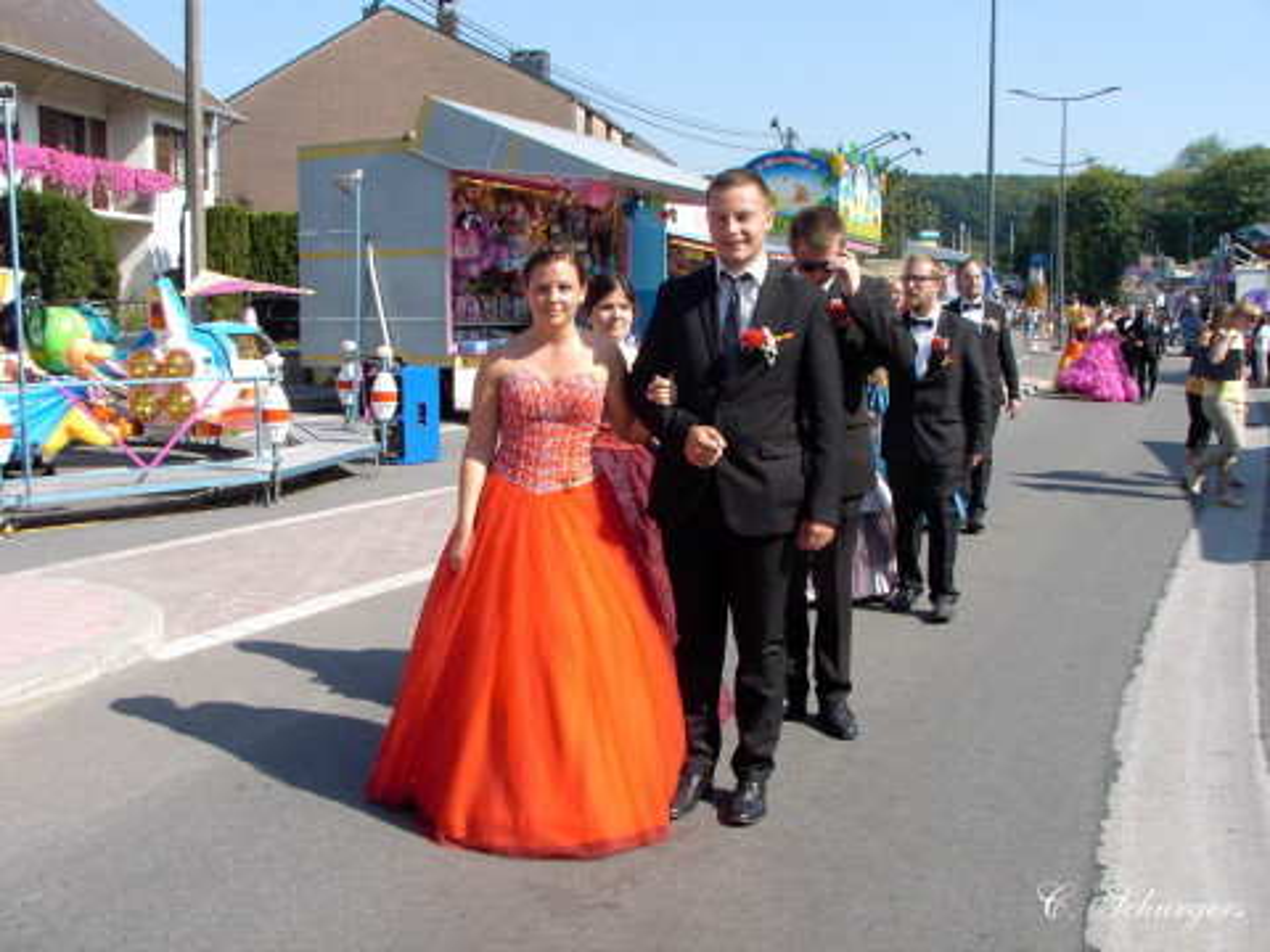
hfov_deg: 46.8
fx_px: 1468
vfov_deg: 36.0
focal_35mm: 40
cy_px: 476
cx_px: 635
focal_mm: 6.2
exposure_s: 1/220
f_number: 5
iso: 70
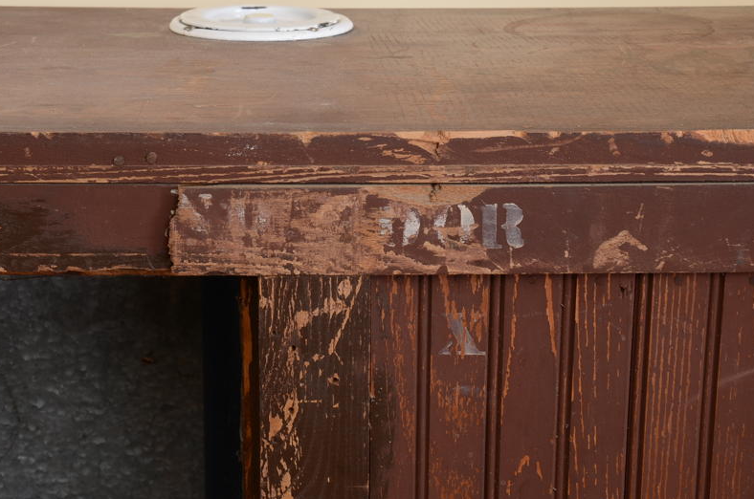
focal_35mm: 86
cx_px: 327
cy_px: 299
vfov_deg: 15.9
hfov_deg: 23.8
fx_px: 1790
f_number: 10
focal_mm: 45
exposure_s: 1/80
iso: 100
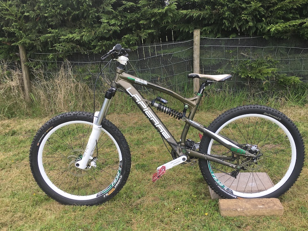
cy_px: 116
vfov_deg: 46.8
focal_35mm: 30
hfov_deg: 59.9
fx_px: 267
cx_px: 158
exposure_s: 1/484
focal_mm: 4.15
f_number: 2.2
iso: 25
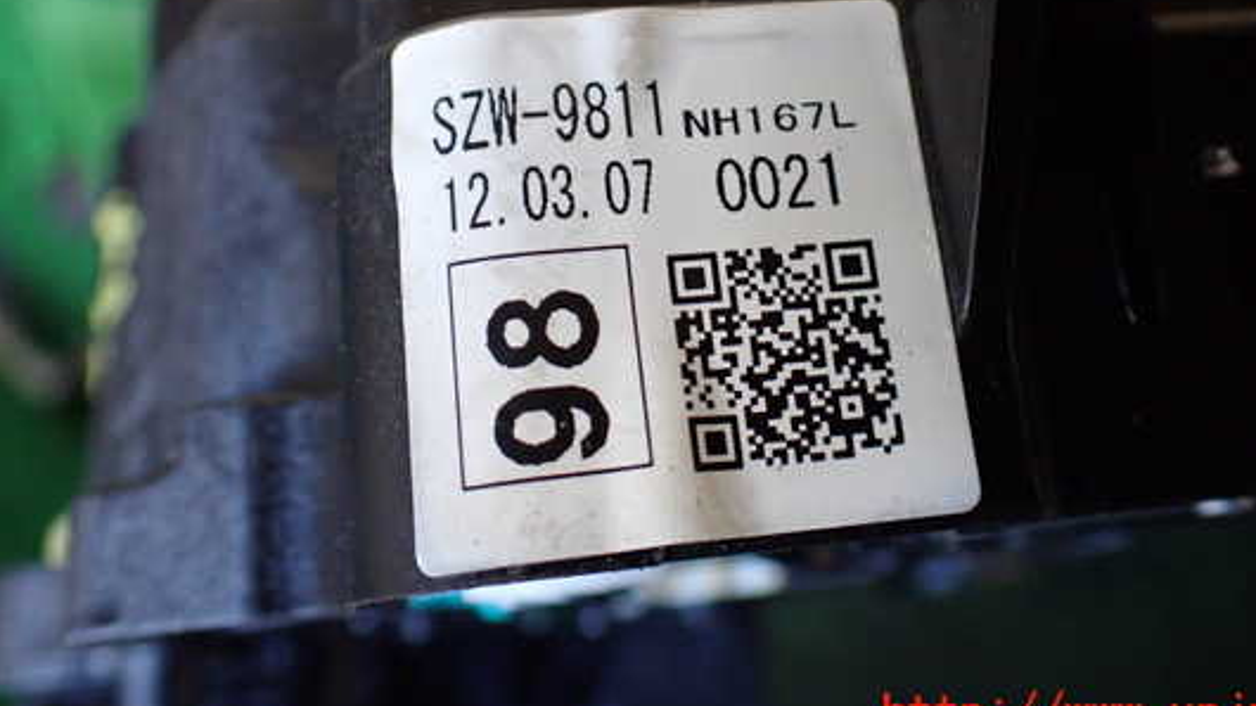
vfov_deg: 31.6
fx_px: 1232
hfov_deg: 53.9
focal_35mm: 37
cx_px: 706
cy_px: 213
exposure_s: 1/125
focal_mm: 5.4
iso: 800
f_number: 2.3
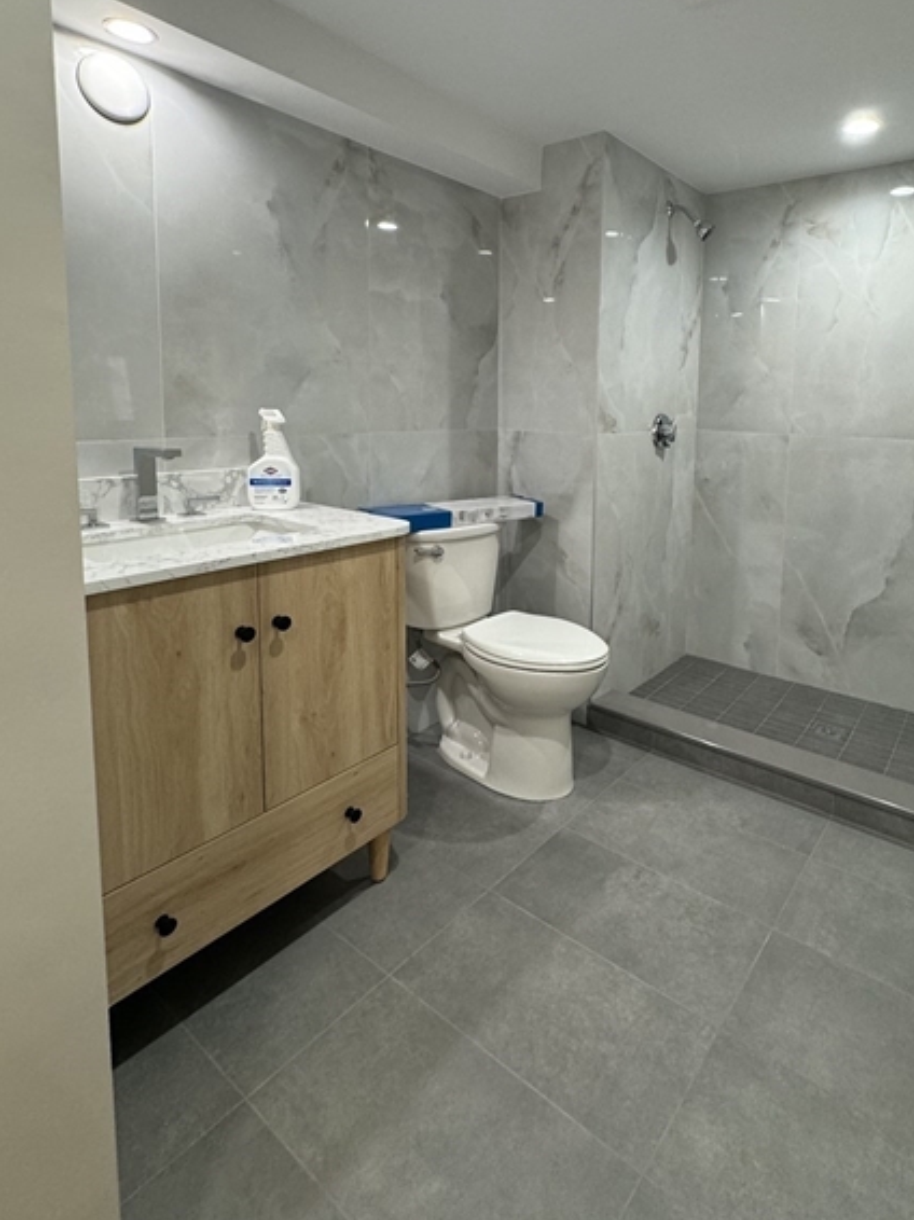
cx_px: 582
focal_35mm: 19
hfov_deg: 67.4
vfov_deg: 83.3
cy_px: 468
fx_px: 669
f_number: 2.2
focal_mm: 2.22
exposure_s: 1/60
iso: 160
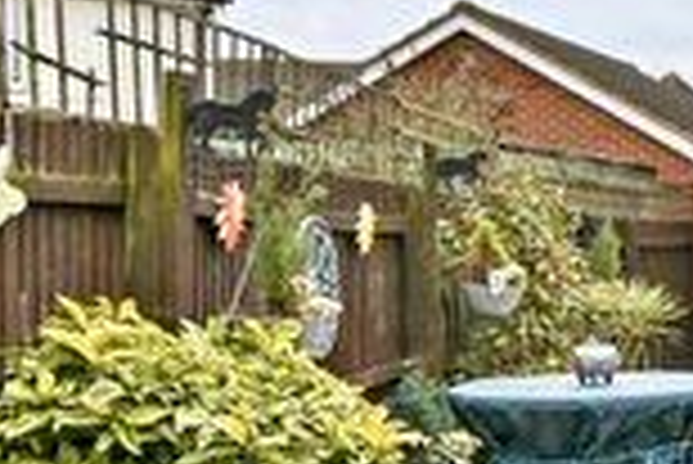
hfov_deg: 23.3
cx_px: 1062
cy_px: 259
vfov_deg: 20.1
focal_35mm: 68
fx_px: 1310
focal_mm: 10
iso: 1250
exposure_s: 1/1600
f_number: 8
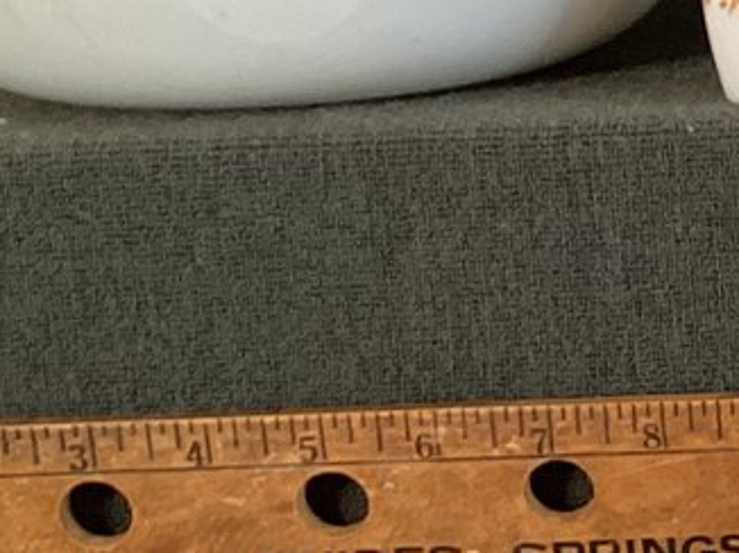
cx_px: 1348
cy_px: 262
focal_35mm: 144
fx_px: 3072
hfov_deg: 12.5
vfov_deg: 10.3
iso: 125
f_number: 2.4
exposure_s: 1/60
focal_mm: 3.3
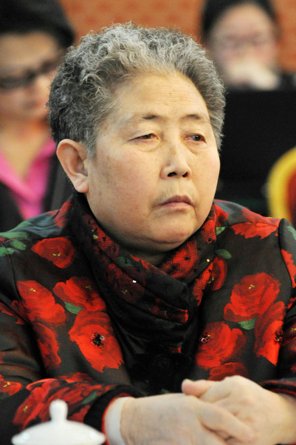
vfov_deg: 8.9
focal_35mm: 232
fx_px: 2873
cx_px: 148
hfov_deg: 5.9
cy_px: 222
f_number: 4.5
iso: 2000
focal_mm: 155
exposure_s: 1/80
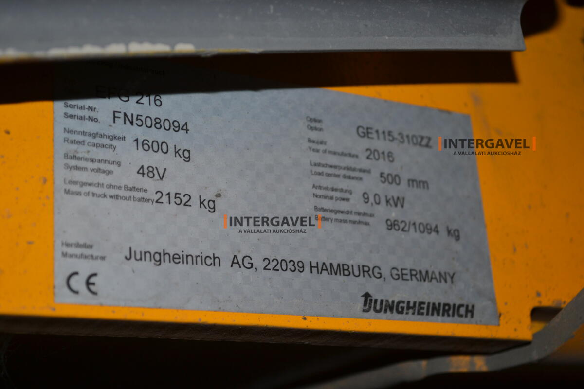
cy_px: 194
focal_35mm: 66
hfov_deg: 30.5
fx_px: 1071
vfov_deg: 20.6
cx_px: 292
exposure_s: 1/60
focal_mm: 44
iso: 450
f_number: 5.3
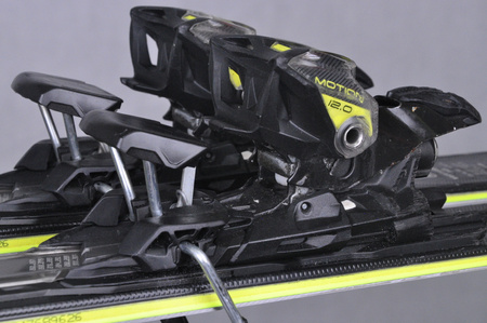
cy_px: 162
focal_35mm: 105
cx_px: 244
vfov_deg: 13.0
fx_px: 1419
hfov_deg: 19.5
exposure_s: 1/125
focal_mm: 70
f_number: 9.5
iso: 3200
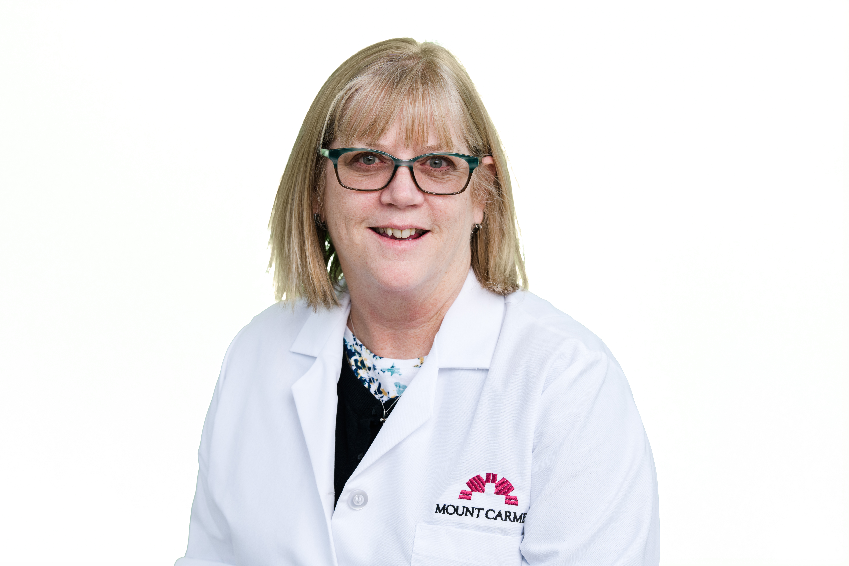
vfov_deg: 13.0
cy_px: 283
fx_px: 2476
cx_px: 424
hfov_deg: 19.5
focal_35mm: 105
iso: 400
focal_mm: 105
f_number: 5.6
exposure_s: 1/160
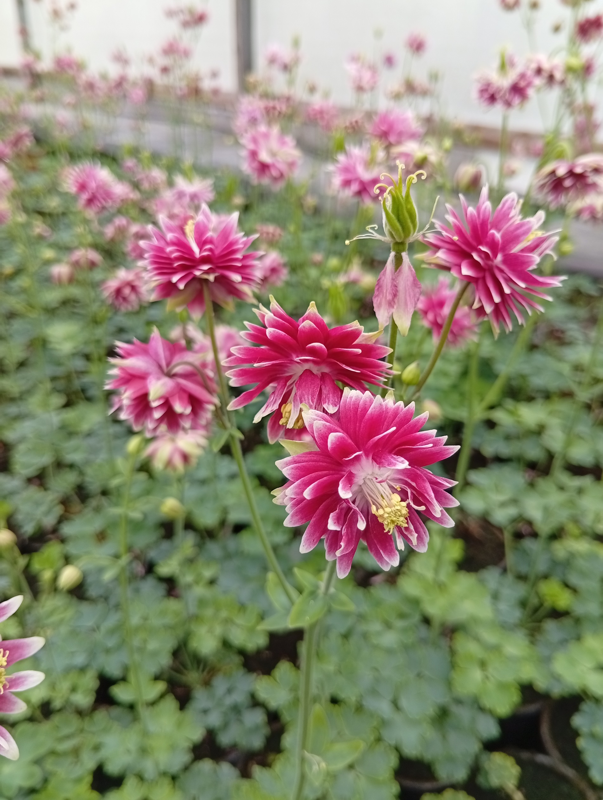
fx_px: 625
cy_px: 400
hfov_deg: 51.5
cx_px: 302
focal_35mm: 27
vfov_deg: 65.2
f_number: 1.8
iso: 50
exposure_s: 1/132
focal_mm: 3.84
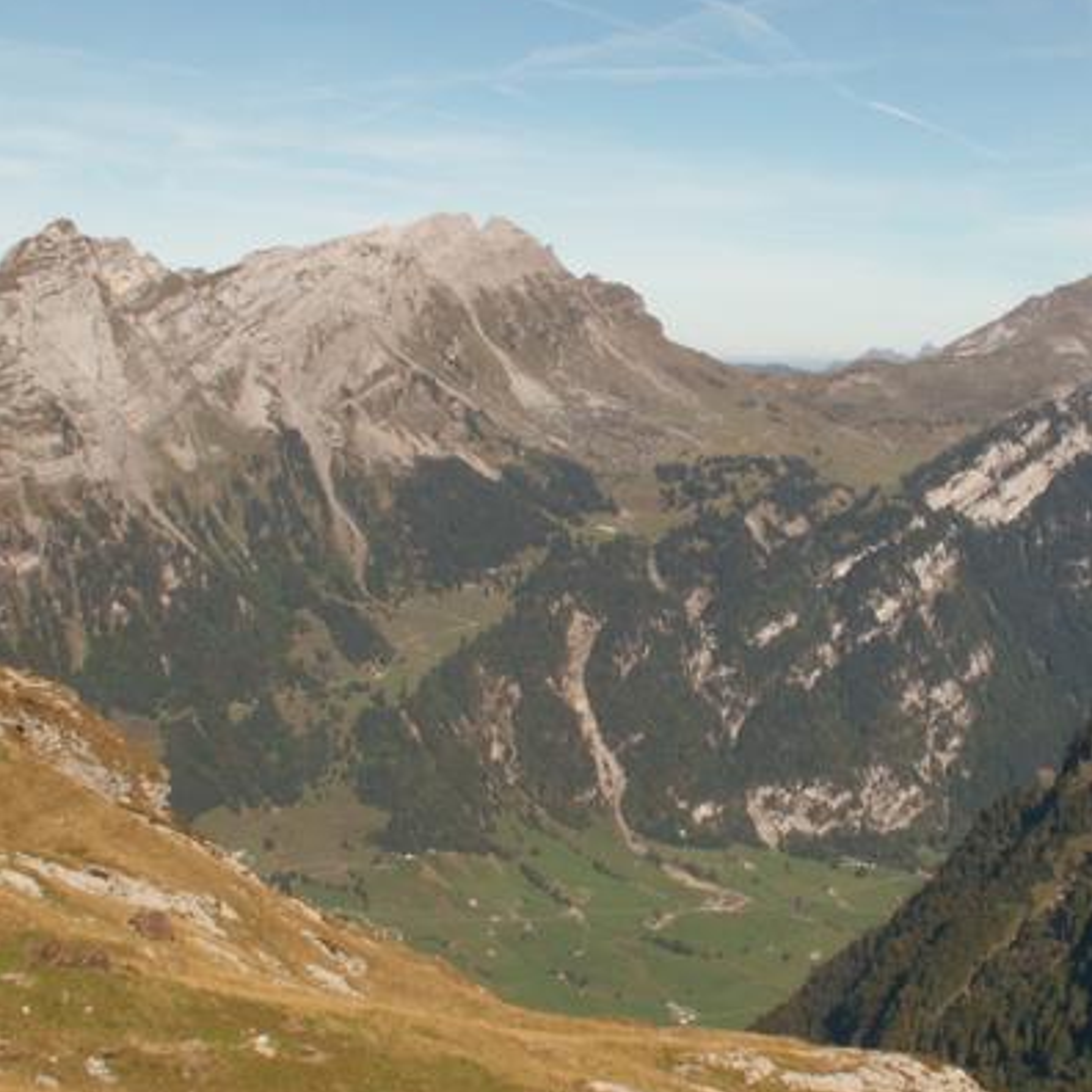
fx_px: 1785
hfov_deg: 33.7
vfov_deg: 34.0
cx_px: 745
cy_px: 499
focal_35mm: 50
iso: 50
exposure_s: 1/200
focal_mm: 5.86
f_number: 7.1
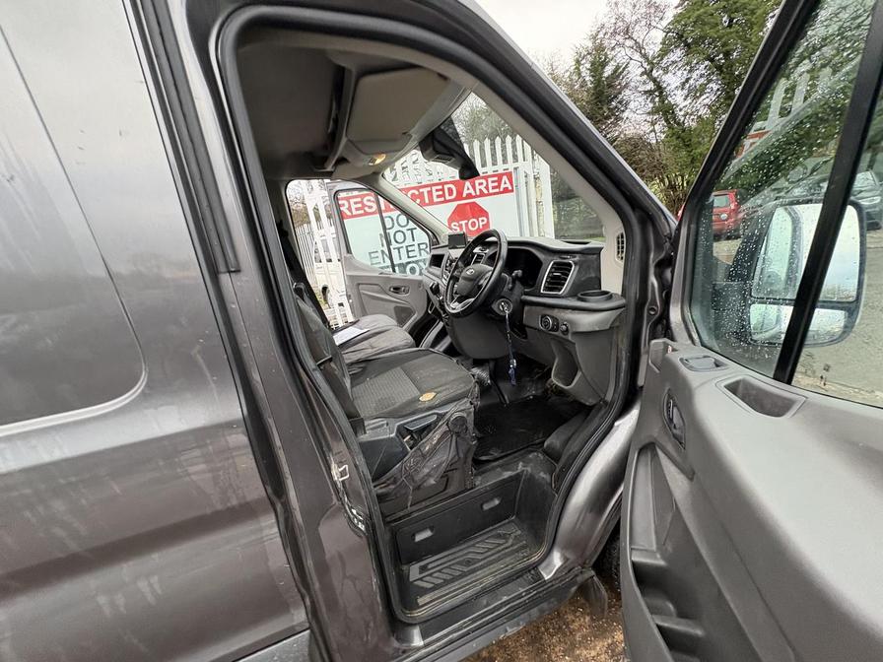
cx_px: 442
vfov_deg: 85.7
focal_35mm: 14
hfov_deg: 102.1
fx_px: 357
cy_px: 331
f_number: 2.2
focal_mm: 2.22
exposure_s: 1/68
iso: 250
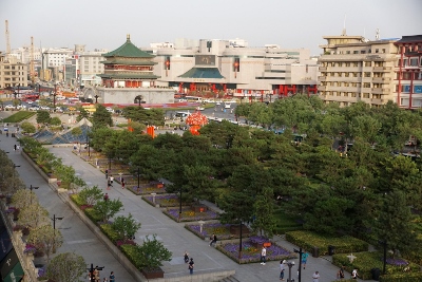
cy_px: 141
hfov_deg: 37.8
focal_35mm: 52
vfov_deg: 25.8
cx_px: 211
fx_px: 616
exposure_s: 1/2000
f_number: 4.5
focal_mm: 35
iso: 800
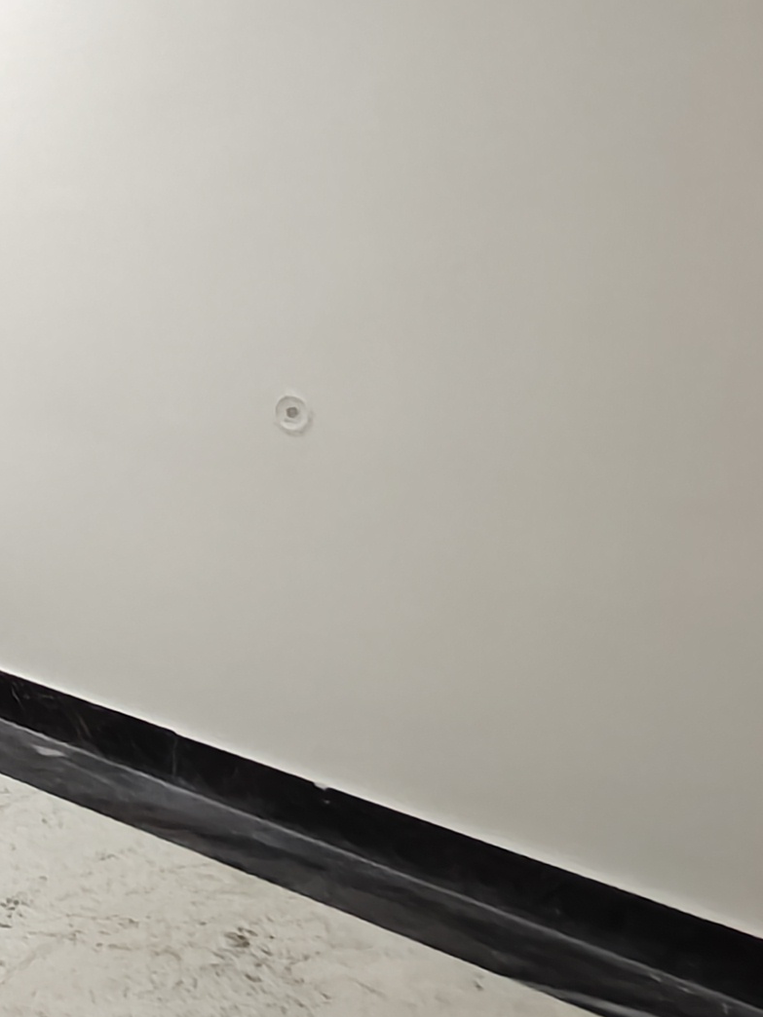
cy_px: 217
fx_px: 1469
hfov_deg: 23.9
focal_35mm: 50
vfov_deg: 37.0
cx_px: -336
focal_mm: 1.68
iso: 640
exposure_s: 1/30
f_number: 2.2
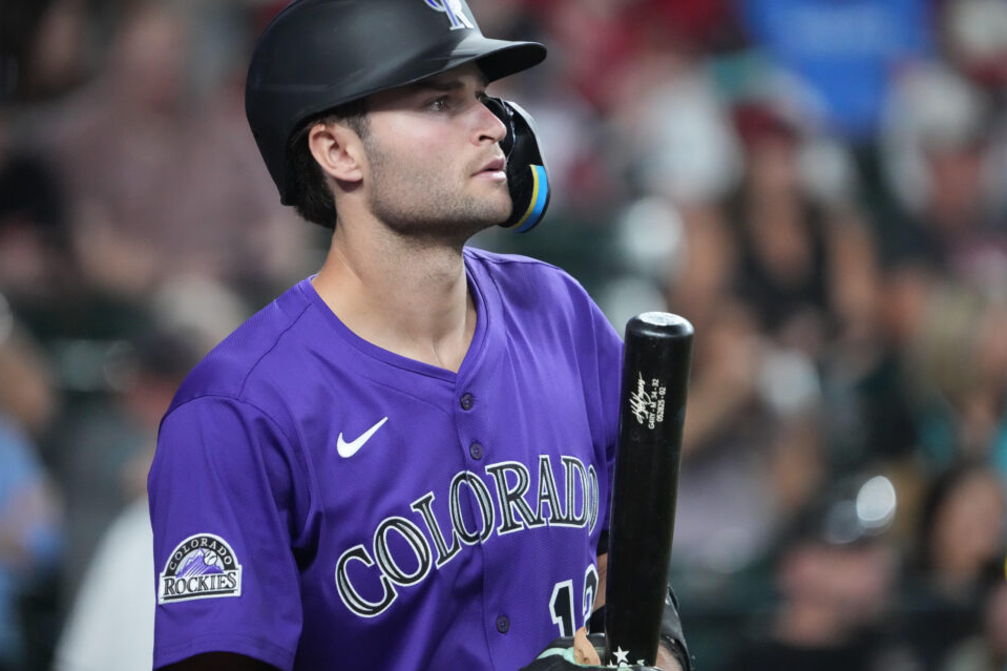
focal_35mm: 641
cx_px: 531
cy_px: 326
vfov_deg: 2.1
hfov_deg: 3.2
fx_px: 17926
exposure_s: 1/1000
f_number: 6.3
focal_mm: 600
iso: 10000
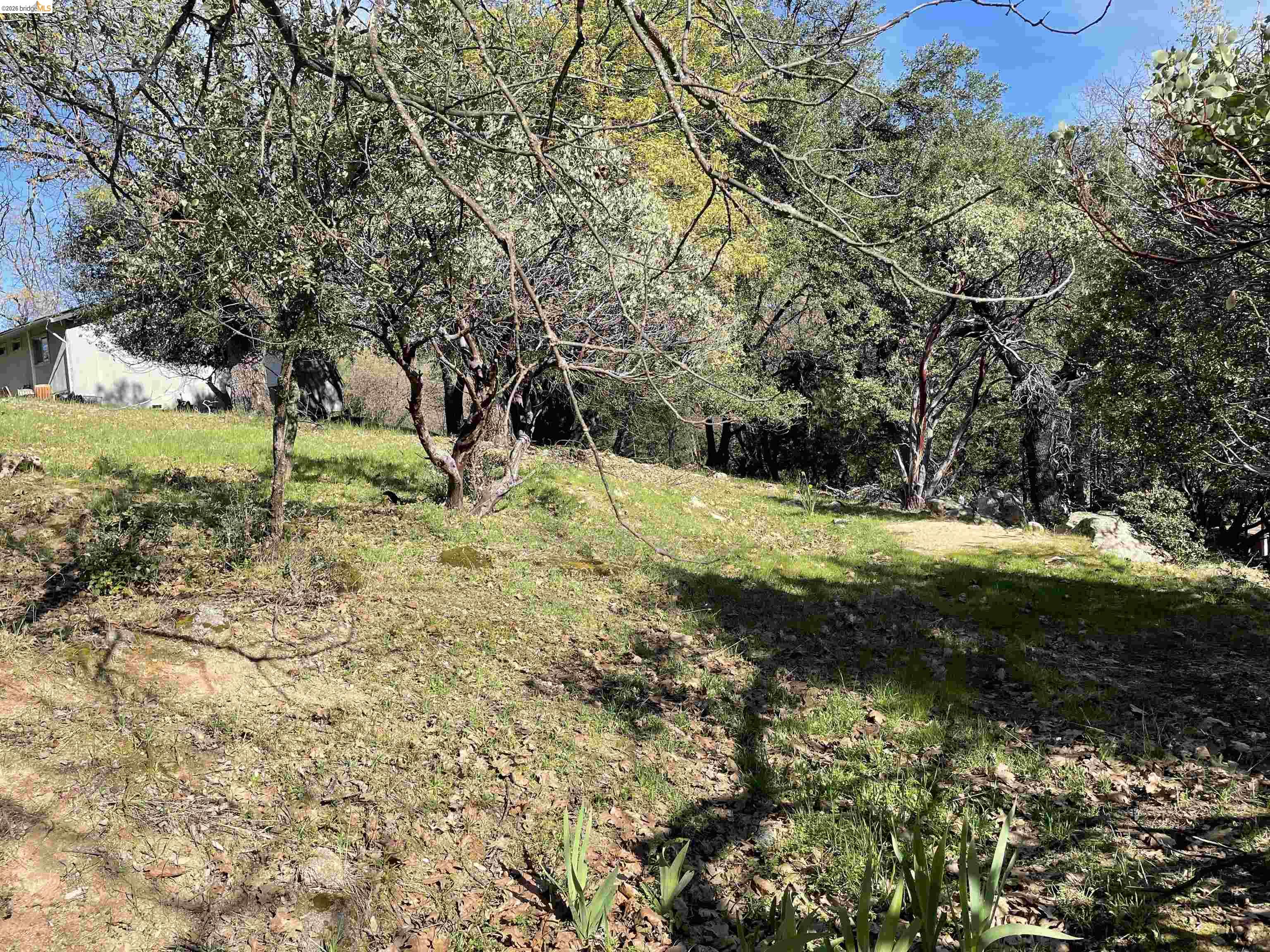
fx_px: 954
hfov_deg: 67.3
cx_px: 635
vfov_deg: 53.1
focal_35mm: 26
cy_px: 476
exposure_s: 1/1511
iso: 32
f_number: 1.6
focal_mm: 4.2
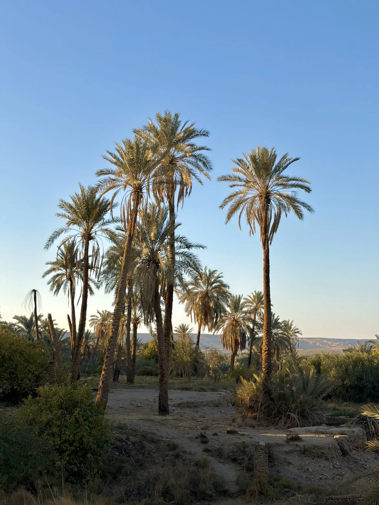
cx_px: 190
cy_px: 252
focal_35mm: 52
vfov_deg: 36.8
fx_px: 759
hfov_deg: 28.0
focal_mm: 5.96
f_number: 1.6
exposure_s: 1/1590
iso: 32
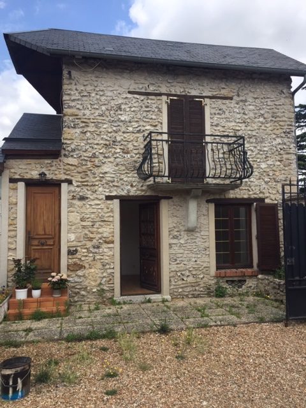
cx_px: 153
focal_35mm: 29
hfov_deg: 48.2
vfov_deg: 61.7
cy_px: 204
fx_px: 342
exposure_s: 1/1522
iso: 32
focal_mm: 4.15
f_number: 2.2
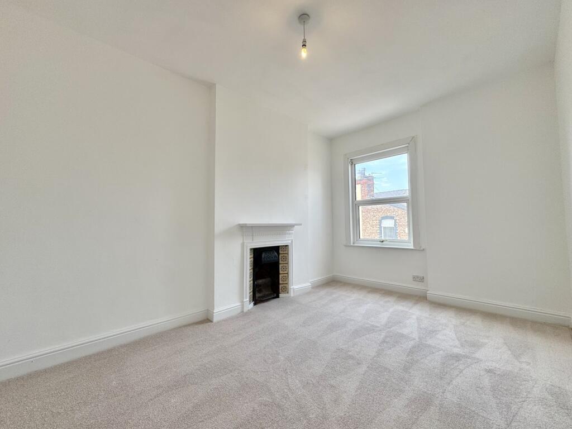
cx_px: 286
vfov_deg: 85.7
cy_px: 214
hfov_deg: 102.1
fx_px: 231
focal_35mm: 14
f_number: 2.2
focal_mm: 2.22
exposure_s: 1/99
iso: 64
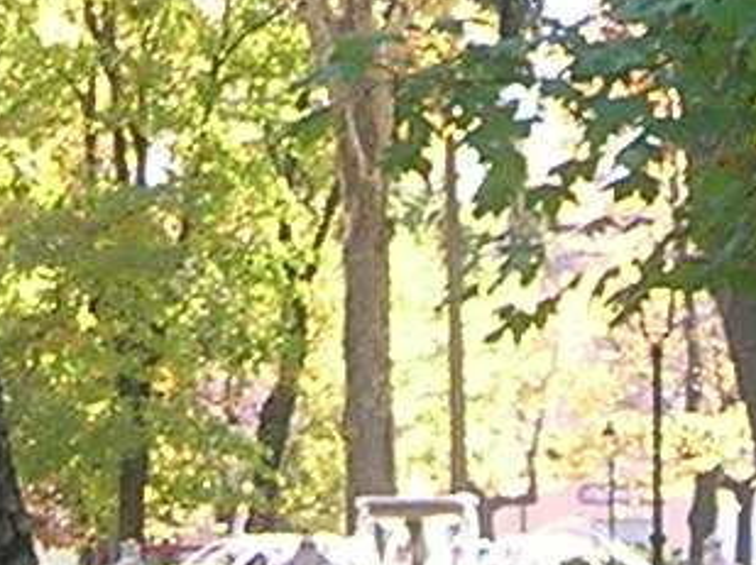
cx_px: 196
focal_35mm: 252
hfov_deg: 7.9
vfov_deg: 5.8
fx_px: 5497
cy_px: -541
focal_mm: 5.7
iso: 50
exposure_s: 1/52.8
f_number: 2.9
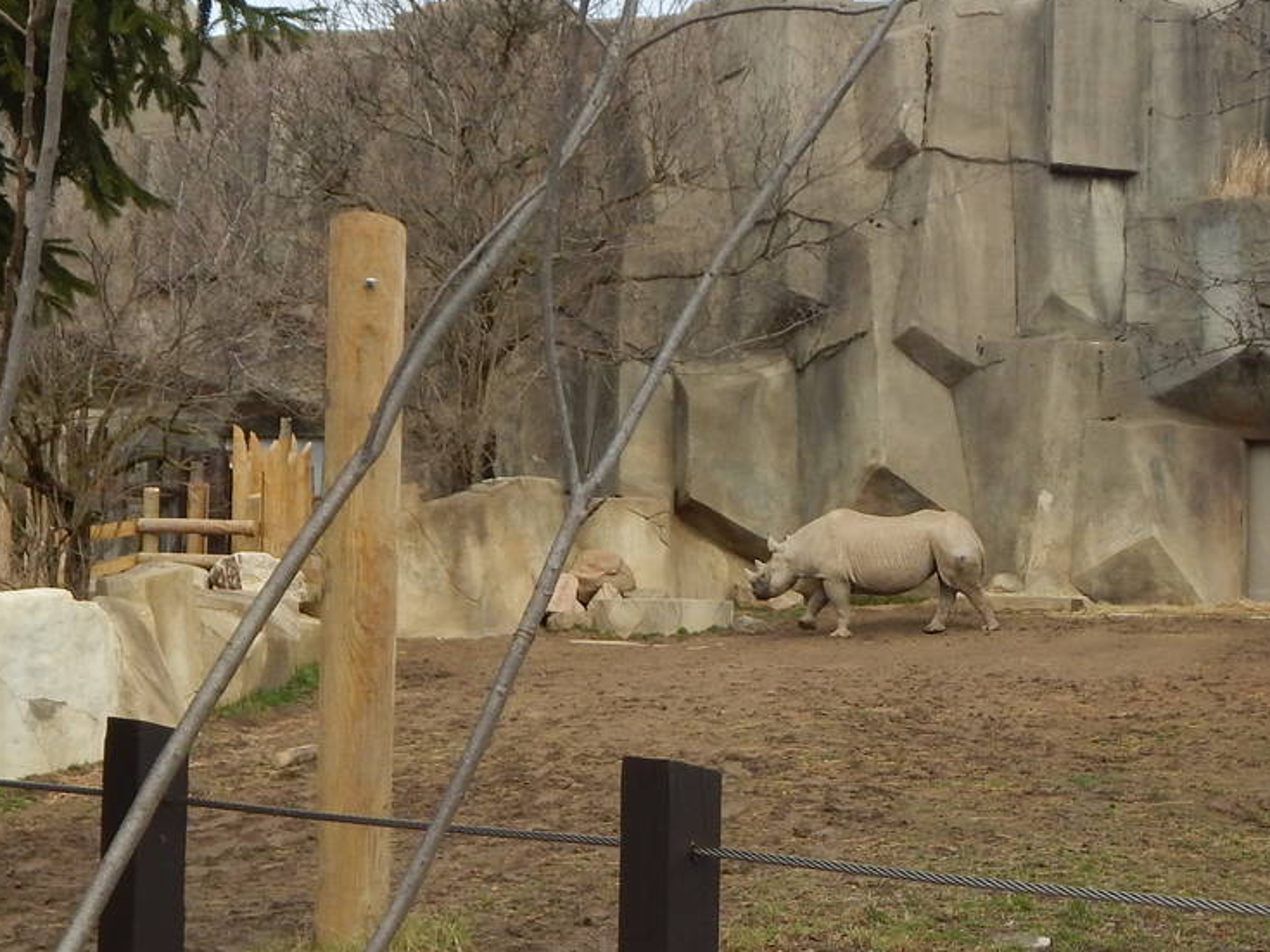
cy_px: 499
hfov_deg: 26.0
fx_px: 2714
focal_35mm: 74
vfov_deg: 19.9
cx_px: 961
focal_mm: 6.1
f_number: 3.3
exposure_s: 1/640
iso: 125
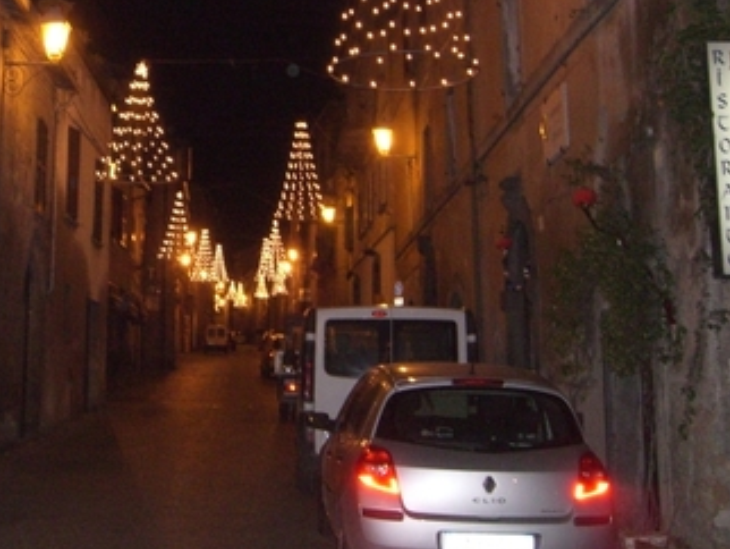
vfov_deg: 24.6
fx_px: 1245
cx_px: 222
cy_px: 135
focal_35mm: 59
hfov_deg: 32.3
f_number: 2.7
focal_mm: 6.2
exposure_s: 1/60
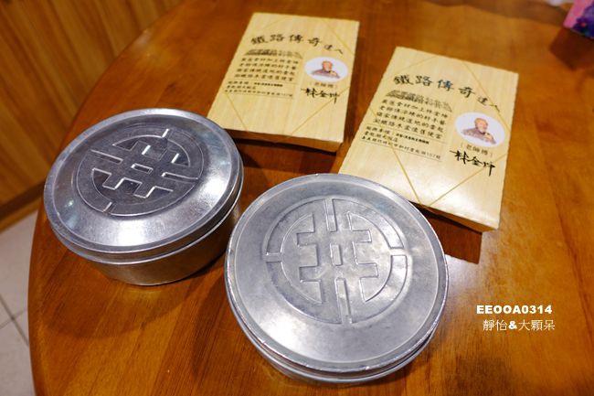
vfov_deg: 53.1
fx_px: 396
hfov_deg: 73.8
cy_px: 198
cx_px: 297
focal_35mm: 24
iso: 160
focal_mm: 8.8
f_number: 1.8
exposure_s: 1/30
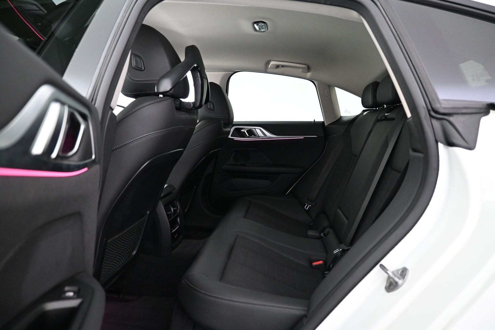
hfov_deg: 73.7
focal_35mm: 24
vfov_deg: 53.1
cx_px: 248
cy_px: 165
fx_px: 330
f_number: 3.5
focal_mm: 16
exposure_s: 1/15
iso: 1600
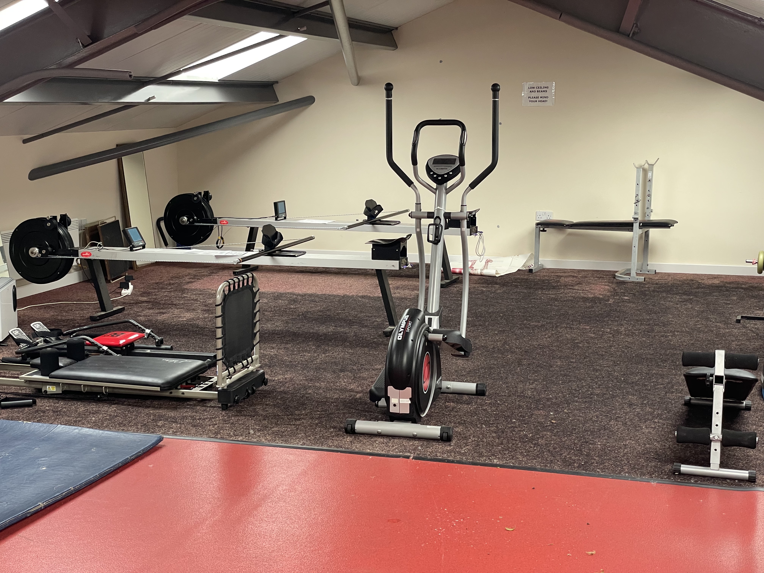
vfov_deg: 28.0
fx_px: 1148
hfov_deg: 36.8
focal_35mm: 52
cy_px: 286
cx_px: 382
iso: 200
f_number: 2
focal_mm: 6
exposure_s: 1/99
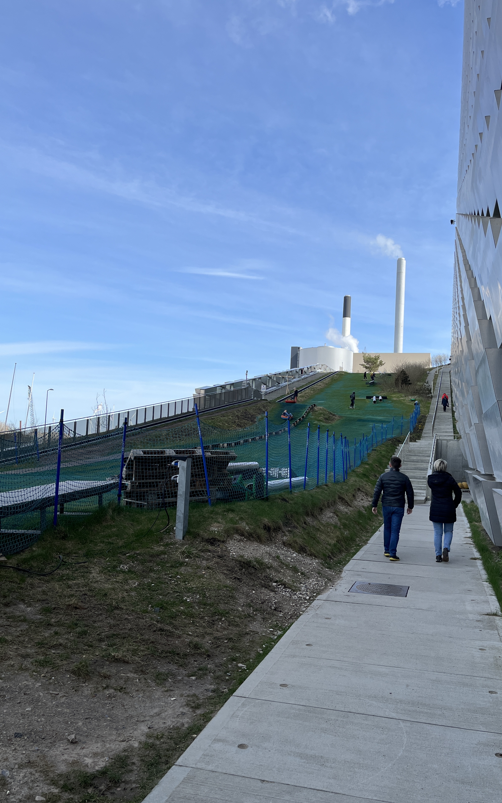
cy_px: 411
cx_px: 285
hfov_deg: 43.1
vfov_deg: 64.6
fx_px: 635
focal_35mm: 29
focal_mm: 5.1
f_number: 1.6
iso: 50
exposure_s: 1/2825
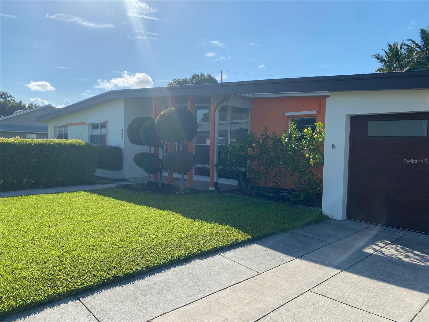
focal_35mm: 26
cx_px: 214
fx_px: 322
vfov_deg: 53.1
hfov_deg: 67.3
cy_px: 161
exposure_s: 1/5025
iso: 32
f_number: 1.8
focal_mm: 4.25
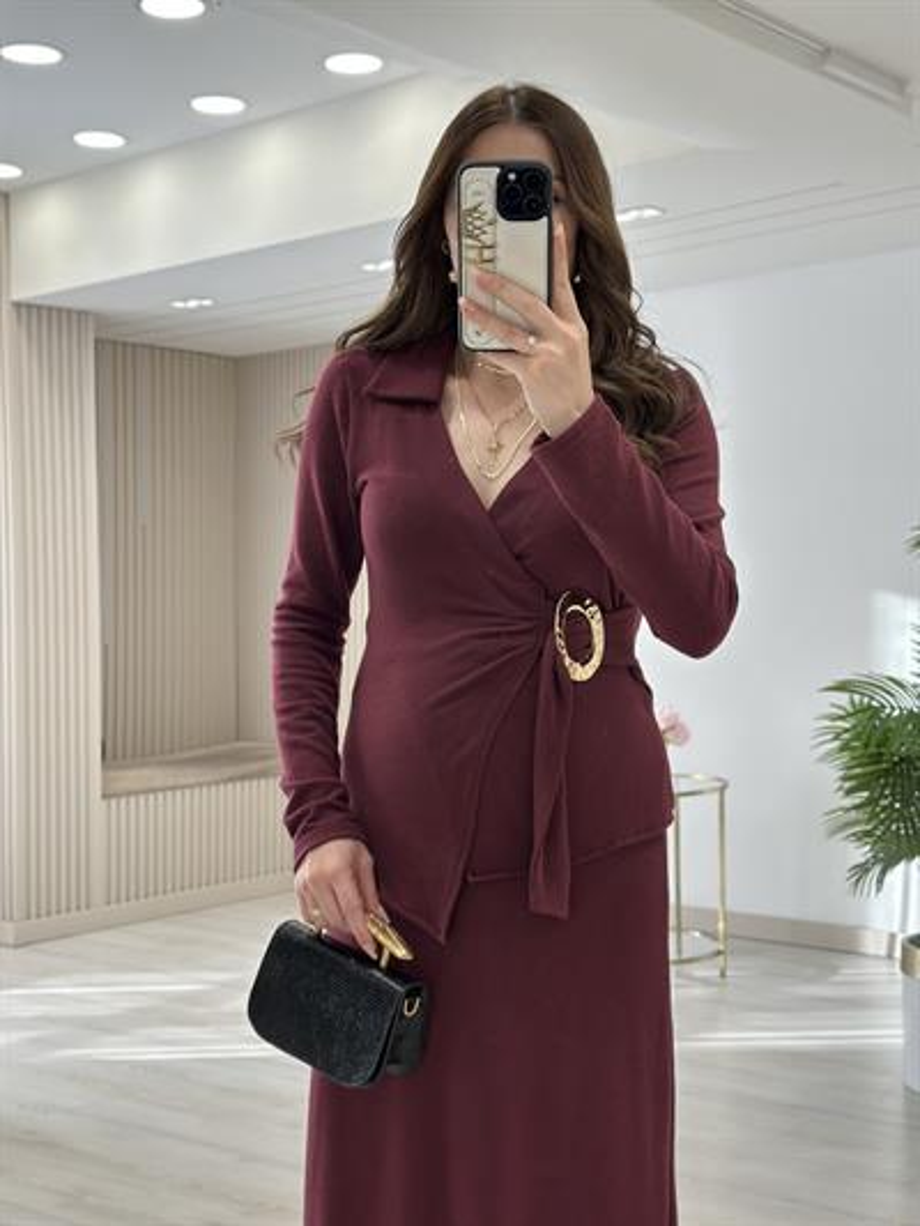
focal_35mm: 48
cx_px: 460
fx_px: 1700
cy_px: 613
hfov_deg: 30.3
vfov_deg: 39.6
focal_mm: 6.86
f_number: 1.78
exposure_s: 1/287
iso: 80
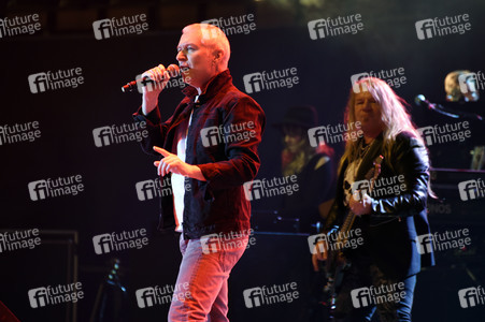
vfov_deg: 5.1
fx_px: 3635
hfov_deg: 7.6
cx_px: 242
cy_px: 161
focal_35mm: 270
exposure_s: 1/60
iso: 1600
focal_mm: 270
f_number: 6.3
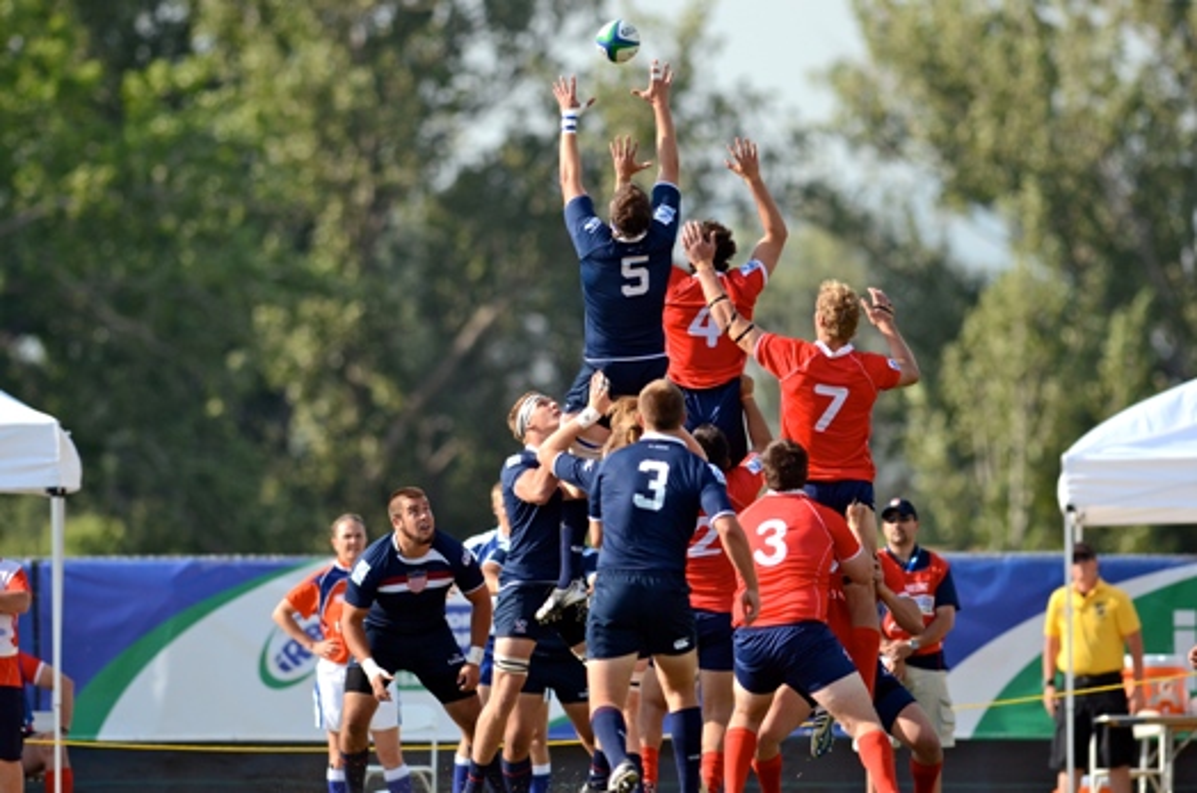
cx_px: 598
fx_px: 14931
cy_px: 396
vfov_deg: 3.0
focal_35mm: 450
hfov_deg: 4.6
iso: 400
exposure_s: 1/6400
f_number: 2.8
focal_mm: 300
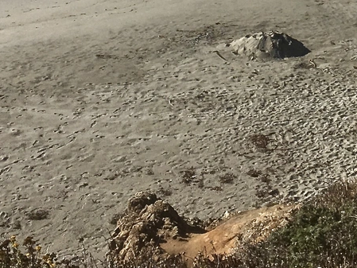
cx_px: 234
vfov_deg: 14.7
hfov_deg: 21.0
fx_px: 959
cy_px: -143
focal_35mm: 93
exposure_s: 1/4274
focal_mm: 4.15
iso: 25
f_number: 2.2
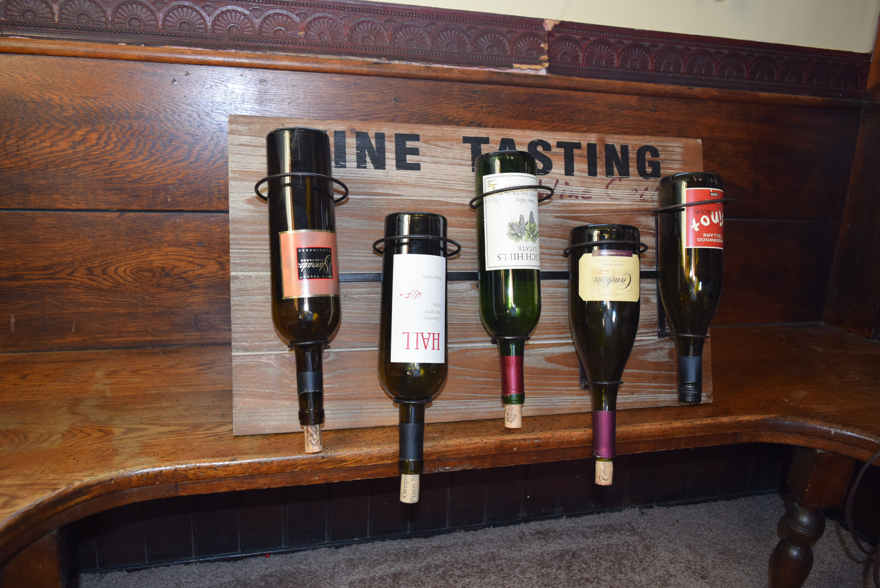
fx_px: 660
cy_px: 294
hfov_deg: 67.3
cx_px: 440
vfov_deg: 48.0
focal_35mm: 27
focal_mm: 18
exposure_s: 1/80
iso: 800
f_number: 4.5
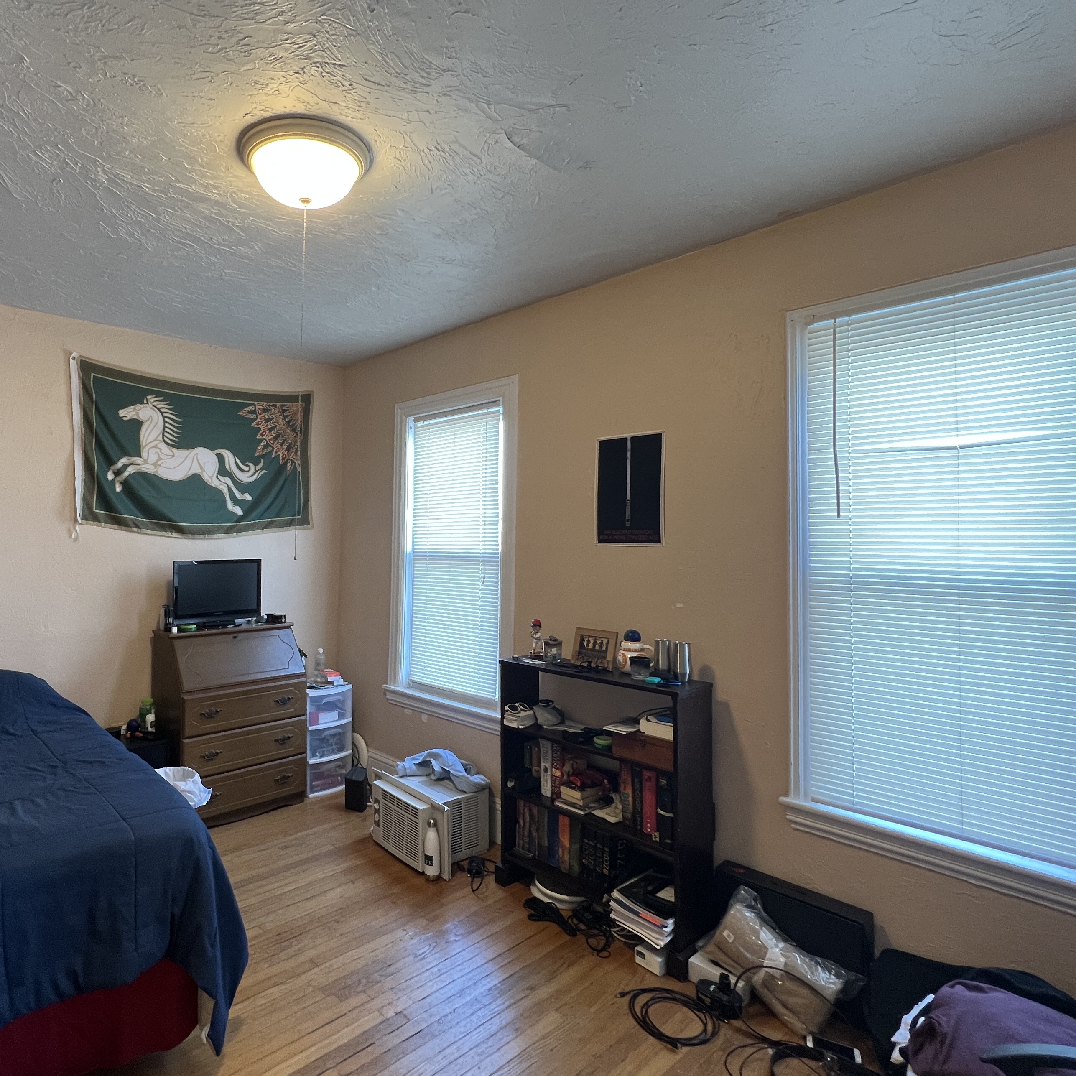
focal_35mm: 18
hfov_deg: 79.1
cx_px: 399
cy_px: 518
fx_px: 633
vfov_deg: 80.7
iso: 200
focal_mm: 1.57
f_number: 1.8
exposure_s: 1/60
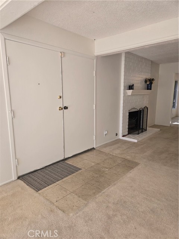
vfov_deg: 73.9
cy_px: 120
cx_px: 90
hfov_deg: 58.9
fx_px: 159
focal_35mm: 23
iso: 32
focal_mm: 5.4
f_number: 1.8
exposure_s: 1/120
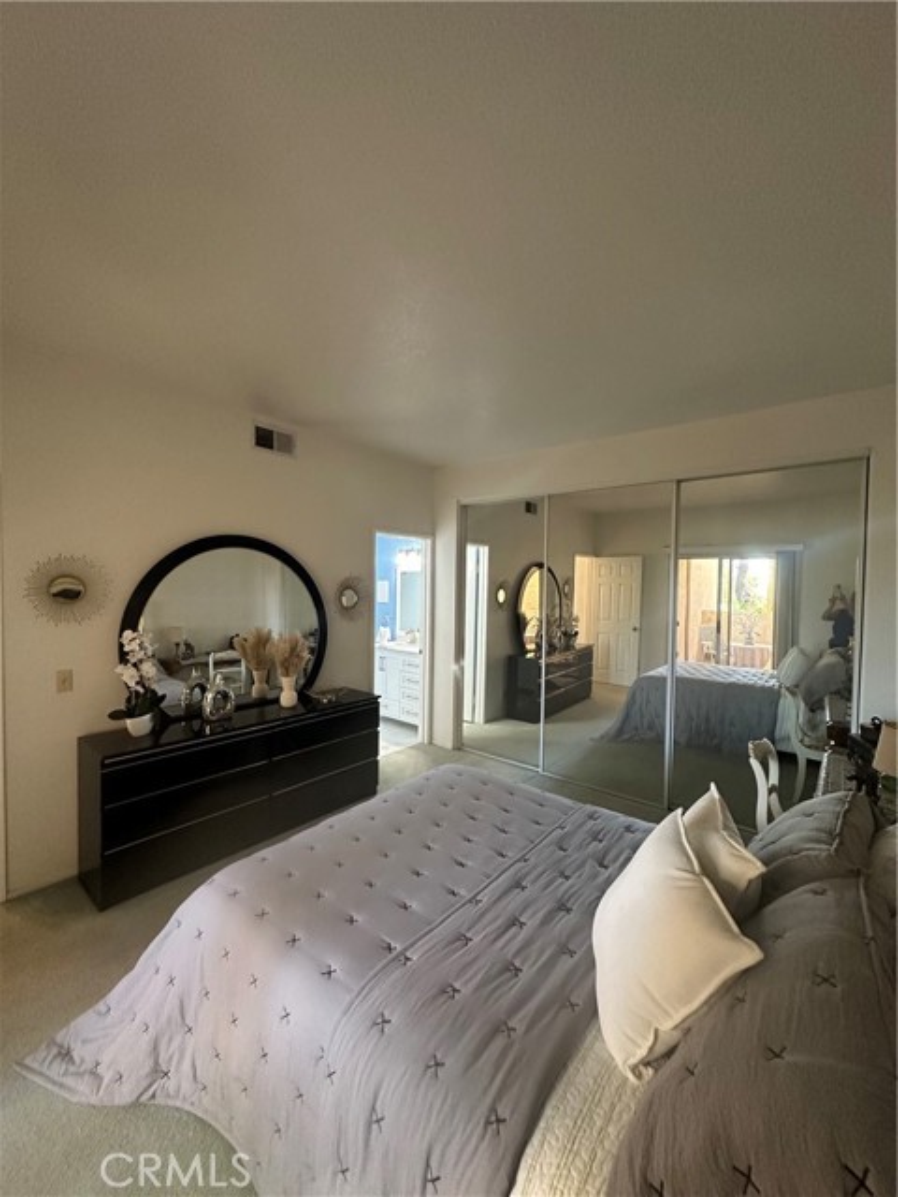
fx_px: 484
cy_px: 598
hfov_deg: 85.7
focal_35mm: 14
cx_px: 449
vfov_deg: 102.1
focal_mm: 2.22
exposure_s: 1/60
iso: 320
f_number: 2.2
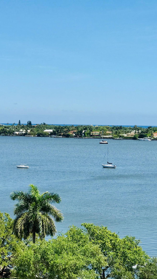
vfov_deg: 25.3
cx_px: 52
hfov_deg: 14.4
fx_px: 622
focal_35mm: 84
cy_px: 141
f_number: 2.8
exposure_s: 1/997
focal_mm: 6.6
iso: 20
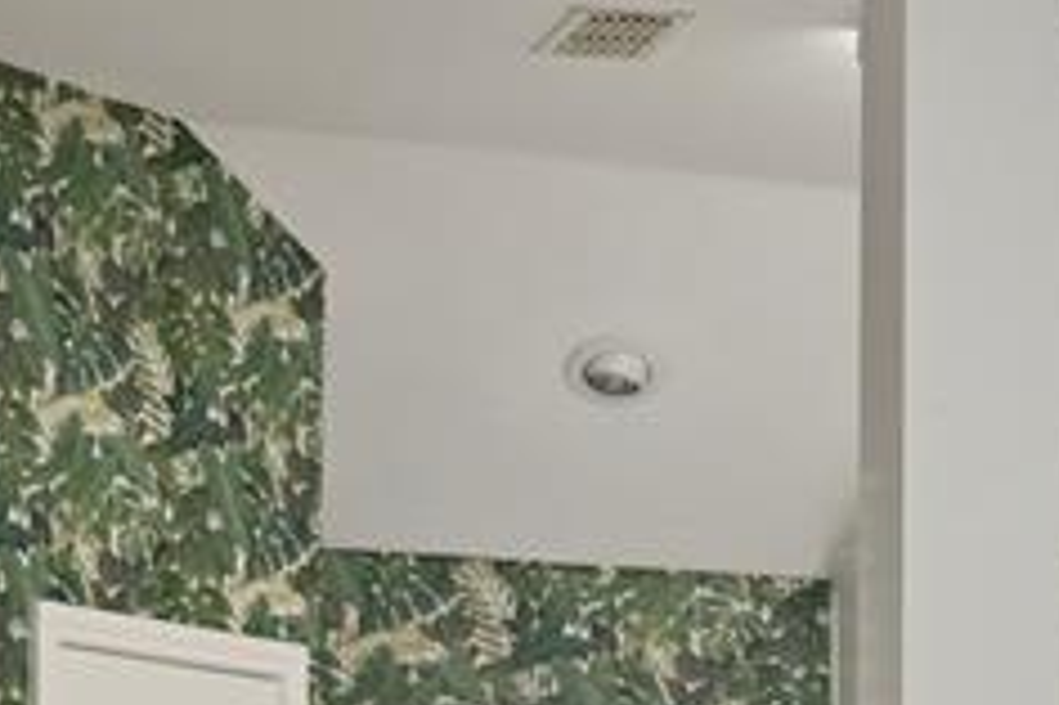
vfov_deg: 8.4
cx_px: 1952
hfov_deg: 12.0
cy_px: 1275
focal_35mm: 156
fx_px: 4586
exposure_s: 1/8
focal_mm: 24
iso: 160
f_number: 8
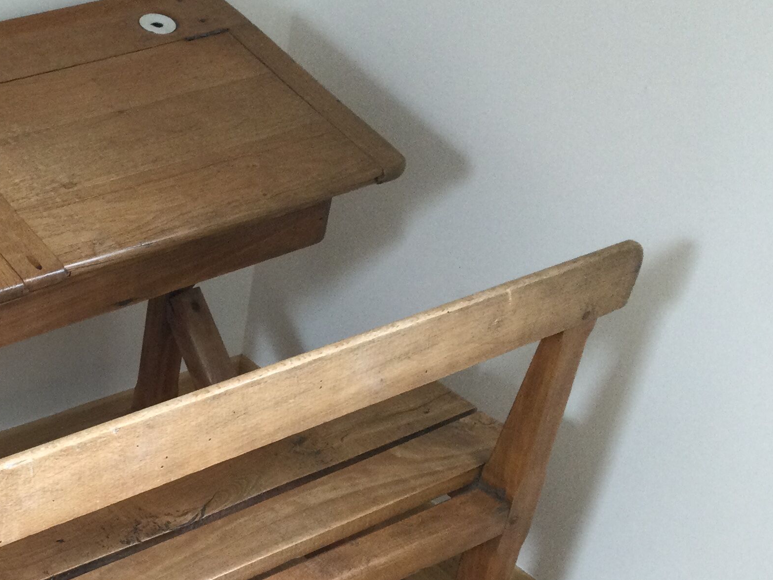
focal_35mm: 64
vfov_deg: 22.6
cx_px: 1
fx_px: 1429
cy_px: 458
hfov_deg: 28.4
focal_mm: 3.3
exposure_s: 1/33
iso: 80
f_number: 2.4
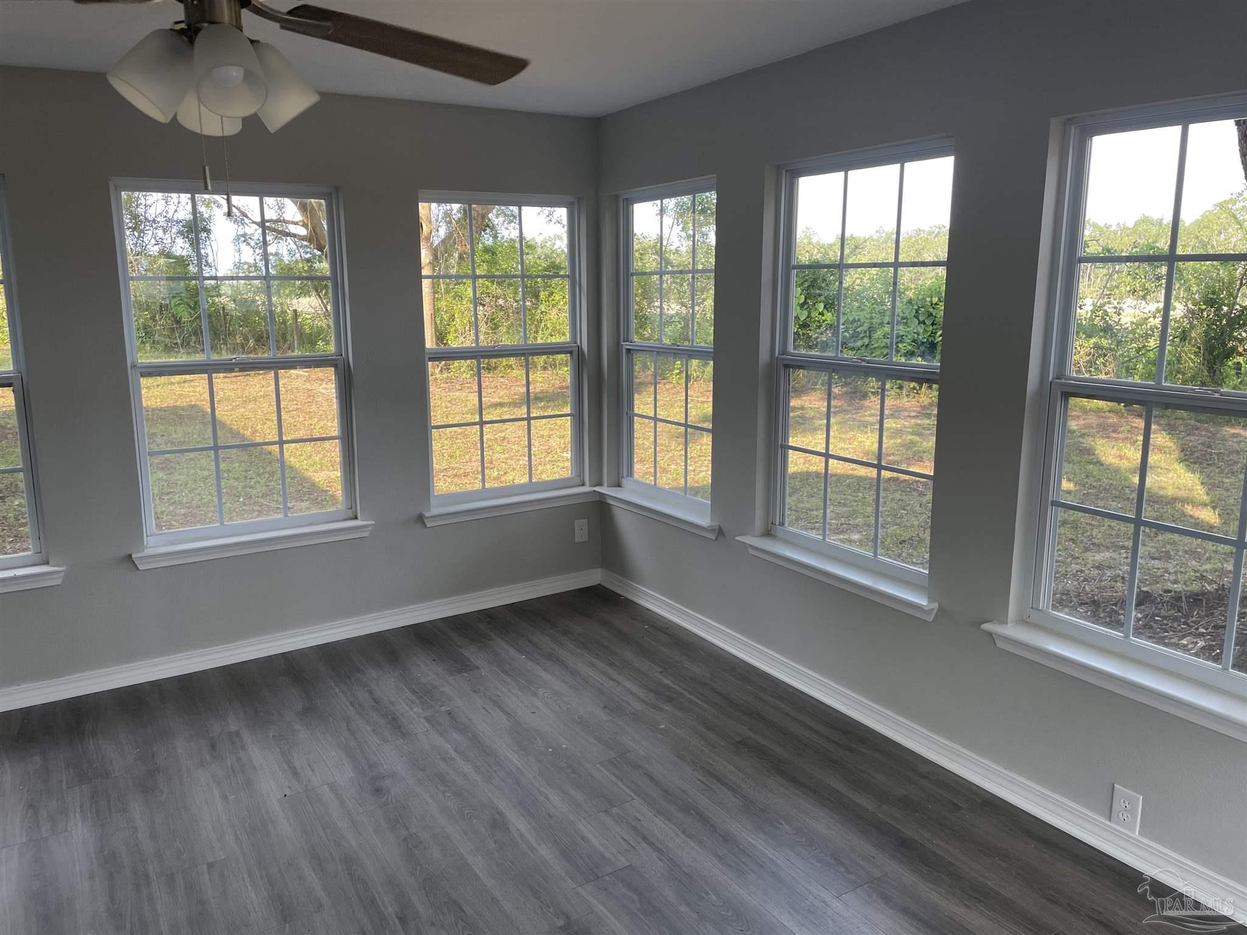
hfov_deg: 67.3
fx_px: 937
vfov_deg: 53.1
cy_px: 468
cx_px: 624
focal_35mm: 26
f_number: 1.6
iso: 32
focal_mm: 4.2
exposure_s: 1/121
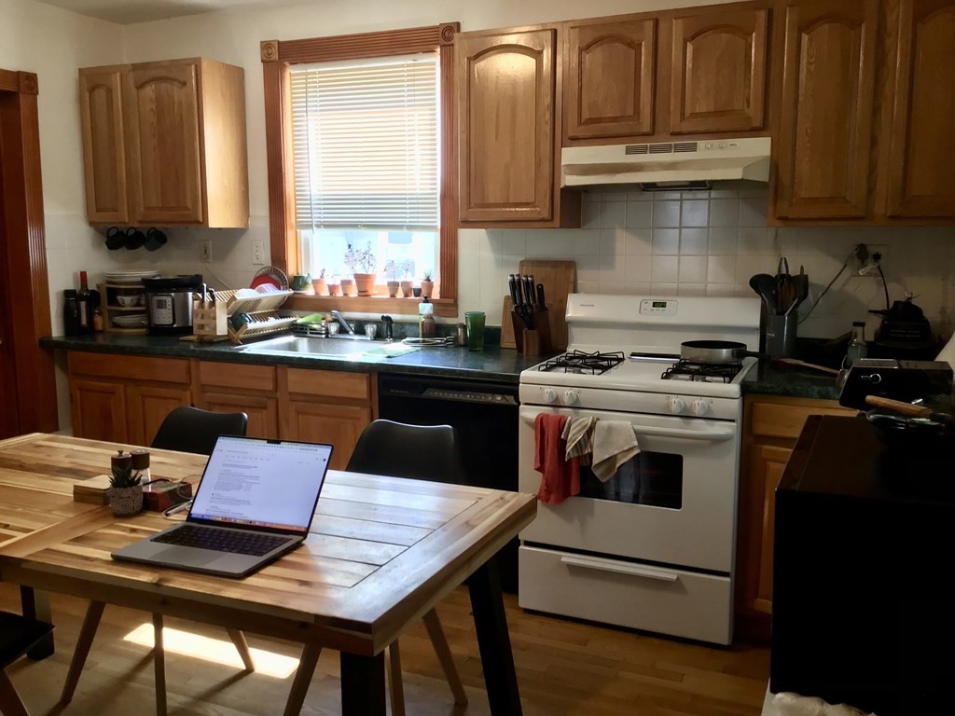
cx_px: 478
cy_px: 358
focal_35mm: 31
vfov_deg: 45.4
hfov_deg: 58.4
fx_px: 855
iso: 64
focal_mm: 3.3
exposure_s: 1/30
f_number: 2.4
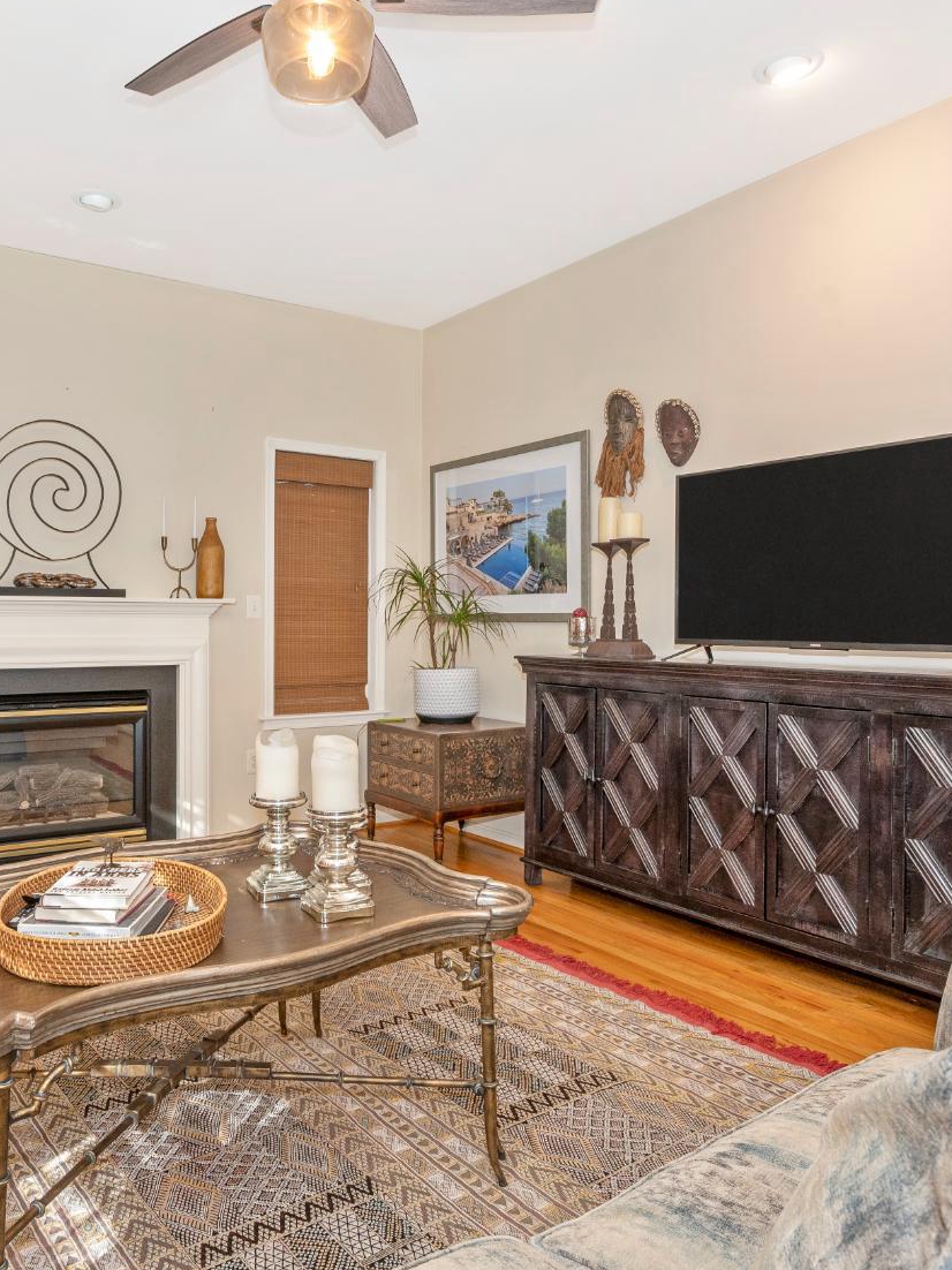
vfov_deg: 69.4
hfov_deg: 54.1
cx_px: 340
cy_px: 645
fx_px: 917
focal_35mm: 25
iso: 640
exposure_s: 1/20
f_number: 8
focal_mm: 14
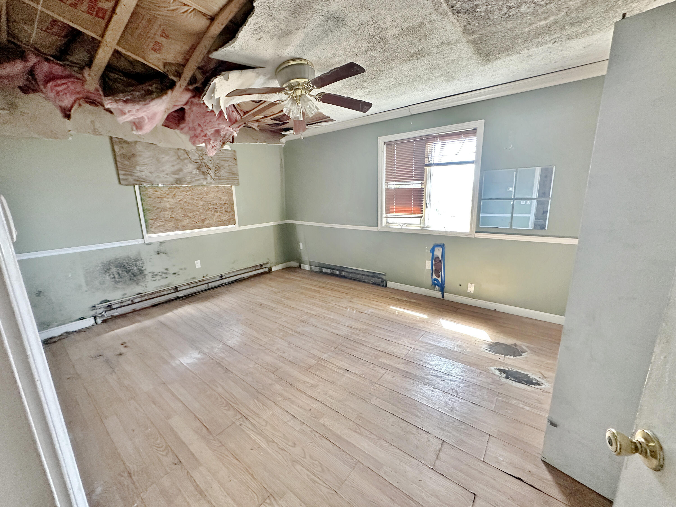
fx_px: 273
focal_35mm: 14
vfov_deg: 85.7
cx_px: 338
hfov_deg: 102.1
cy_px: 254
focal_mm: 2.22
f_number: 2.2
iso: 320
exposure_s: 1/99
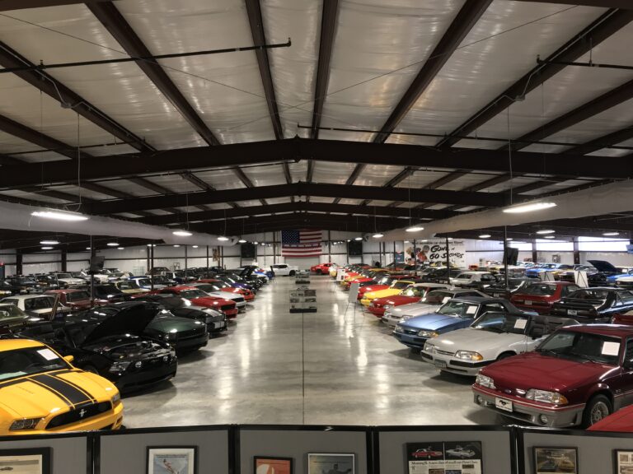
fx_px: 512
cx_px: 316
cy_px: 237
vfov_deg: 49.7
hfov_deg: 63.4
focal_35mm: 28
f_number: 1.8
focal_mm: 3.99
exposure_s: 1/30
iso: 32
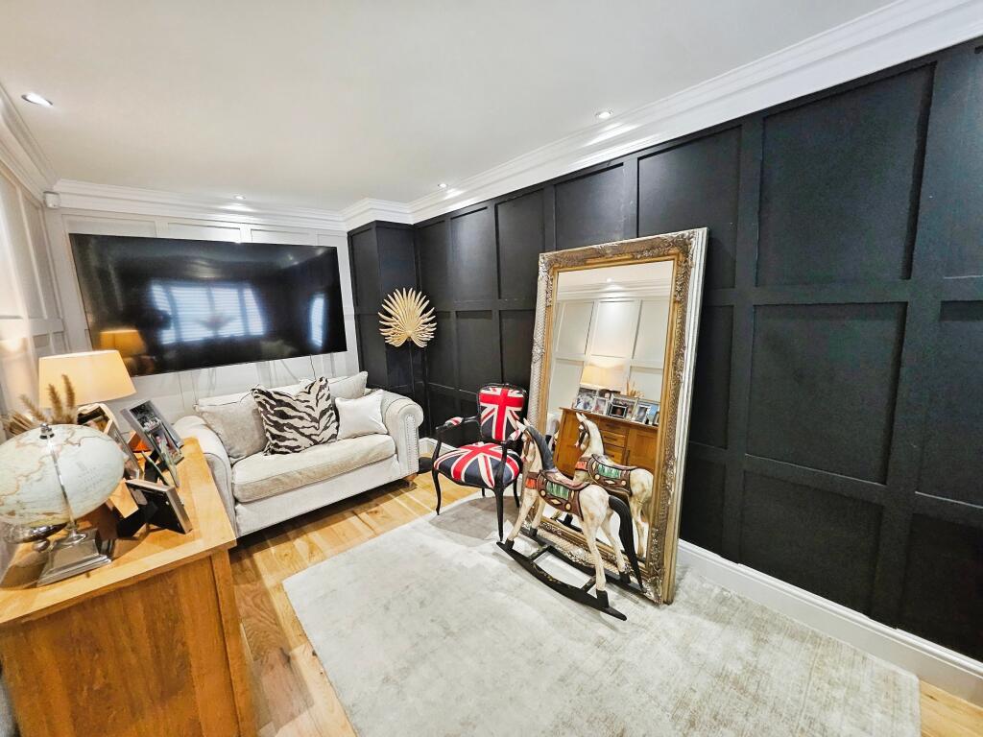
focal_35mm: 13
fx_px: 369
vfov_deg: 89.9
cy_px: 368
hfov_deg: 106.2
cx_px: 492
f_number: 2.2
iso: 400
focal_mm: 1.7
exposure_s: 1/33
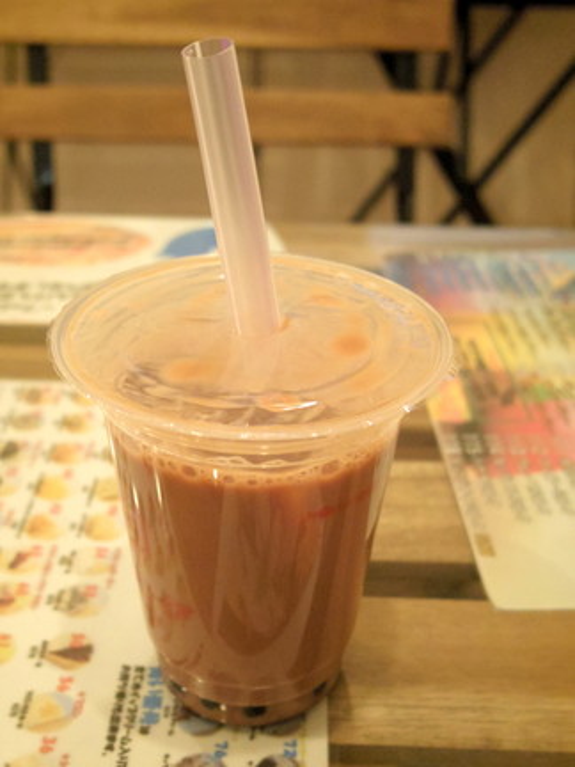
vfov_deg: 40.4
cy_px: 384
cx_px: 288
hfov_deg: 30.9
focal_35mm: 47
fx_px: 1041
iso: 800
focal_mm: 8.5
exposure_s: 1/60
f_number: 1.9
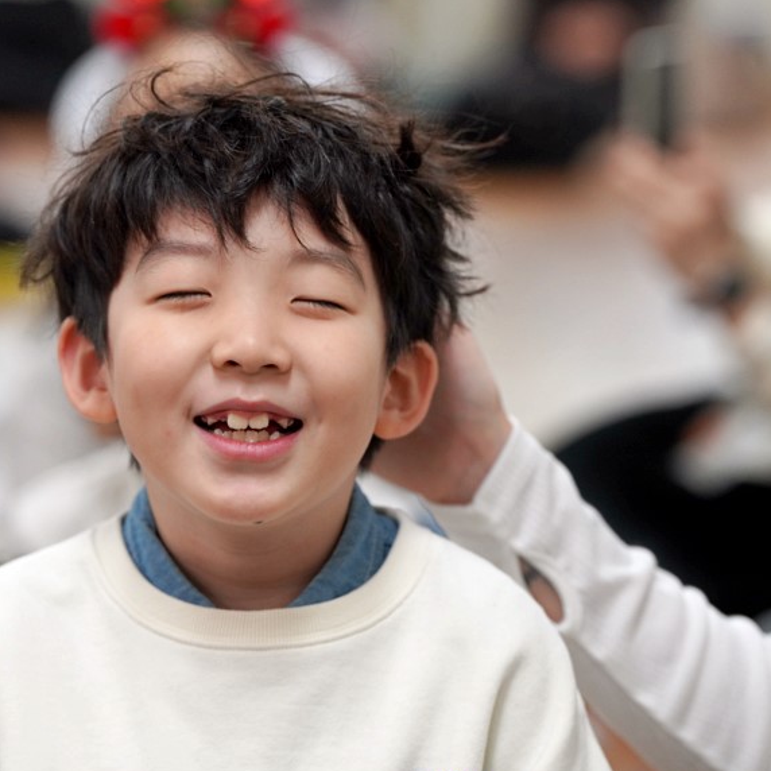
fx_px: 5090
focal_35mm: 202
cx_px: 302
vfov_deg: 8.7
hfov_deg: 8.7
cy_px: 396
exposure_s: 1/160
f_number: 4
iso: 1600
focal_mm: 151
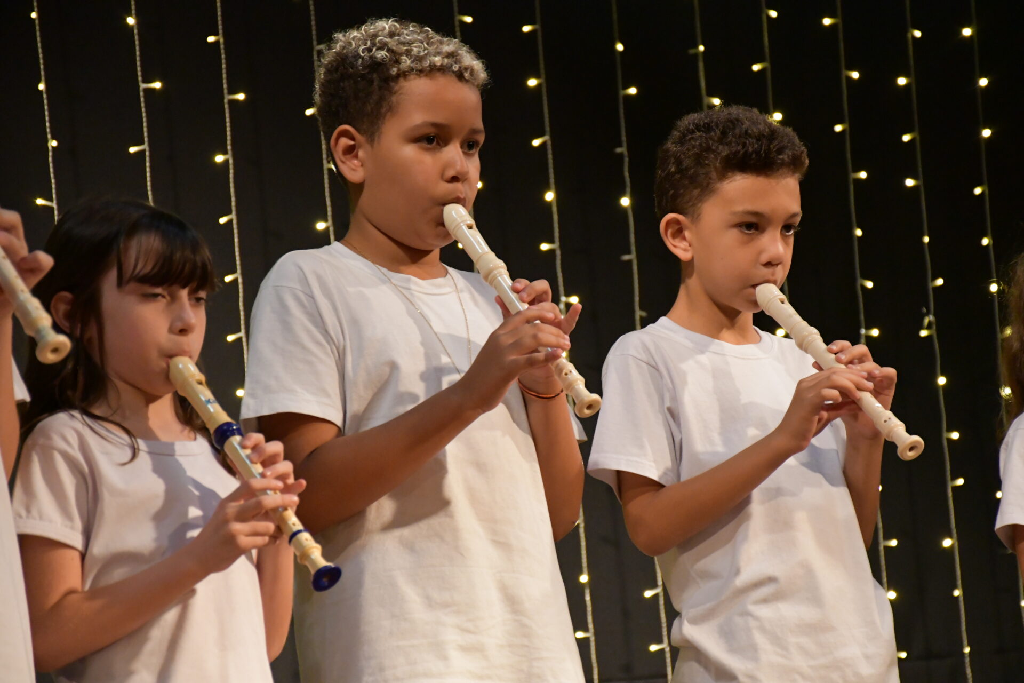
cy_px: 342
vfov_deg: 10.2
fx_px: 3840
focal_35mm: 135
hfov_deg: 15.2
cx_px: 512
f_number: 5.3
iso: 5600
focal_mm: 90
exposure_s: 1/125
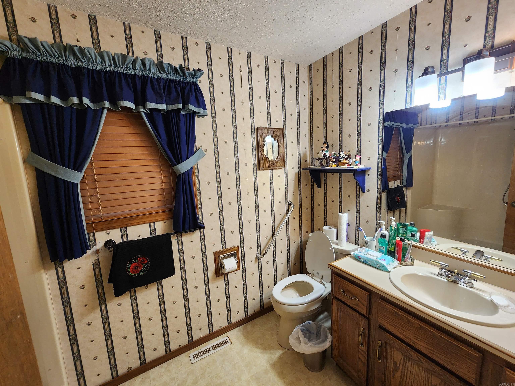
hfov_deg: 106.2
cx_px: 258
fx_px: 193
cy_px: 193
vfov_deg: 89.9
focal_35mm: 13
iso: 200
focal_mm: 2.2
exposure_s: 1/60
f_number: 2.2
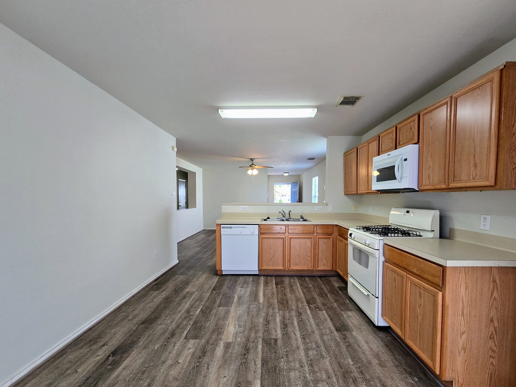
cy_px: 207
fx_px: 209
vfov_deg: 85.6
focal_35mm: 14
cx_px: 267
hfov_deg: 102.0
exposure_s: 1/60
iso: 160
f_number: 2.2
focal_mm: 2.2
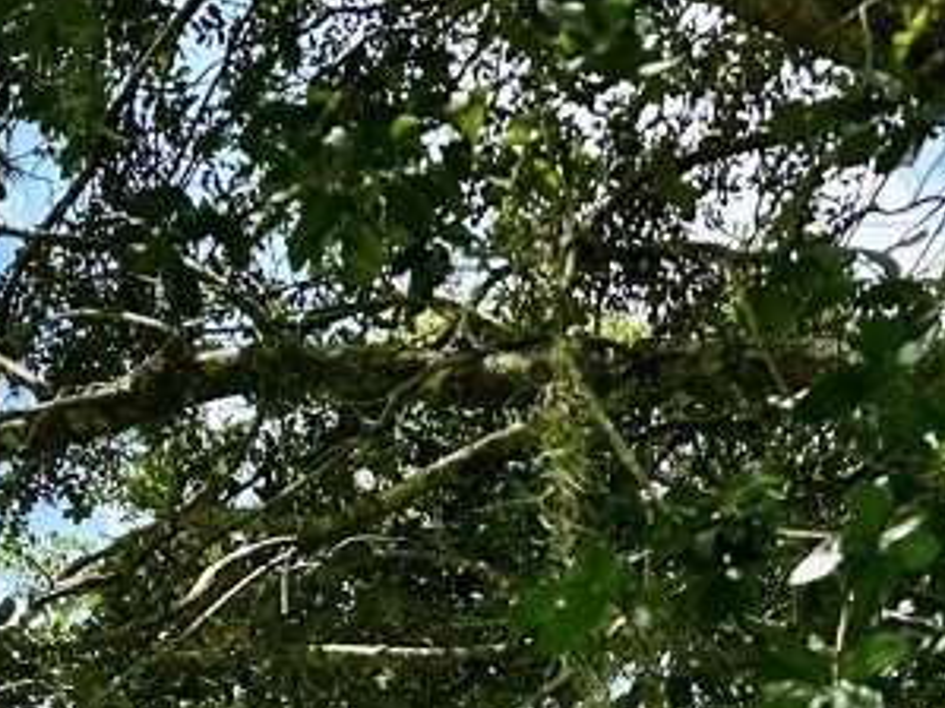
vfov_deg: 15.3
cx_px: 661
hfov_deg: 21.9
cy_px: 1081
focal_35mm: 89
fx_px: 2429
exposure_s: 1/1361
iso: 50
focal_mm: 5.7
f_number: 1.5
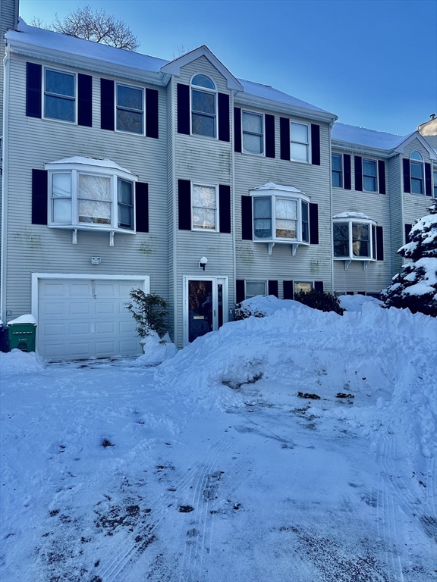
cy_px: 291
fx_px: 404
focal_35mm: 24
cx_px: 218
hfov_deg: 56.8
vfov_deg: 71.6
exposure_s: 1/1517
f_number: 1.78
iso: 80
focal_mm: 6.86
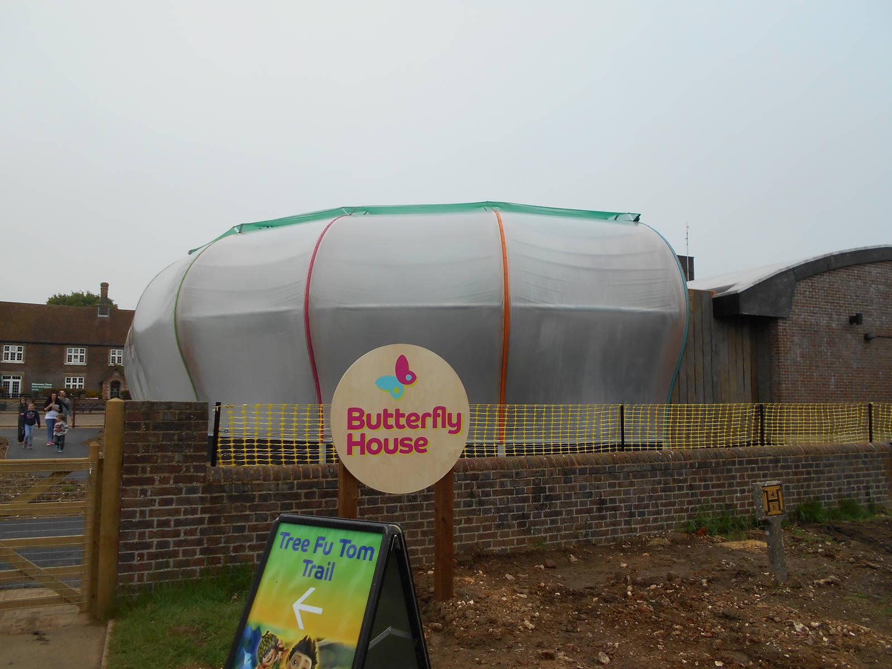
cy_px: 334
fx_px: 670
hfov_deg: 67.3
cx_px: 446
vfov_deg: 53.1
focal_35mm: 26
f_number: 3.2
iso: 80
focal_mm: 4.6
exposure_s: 1/500
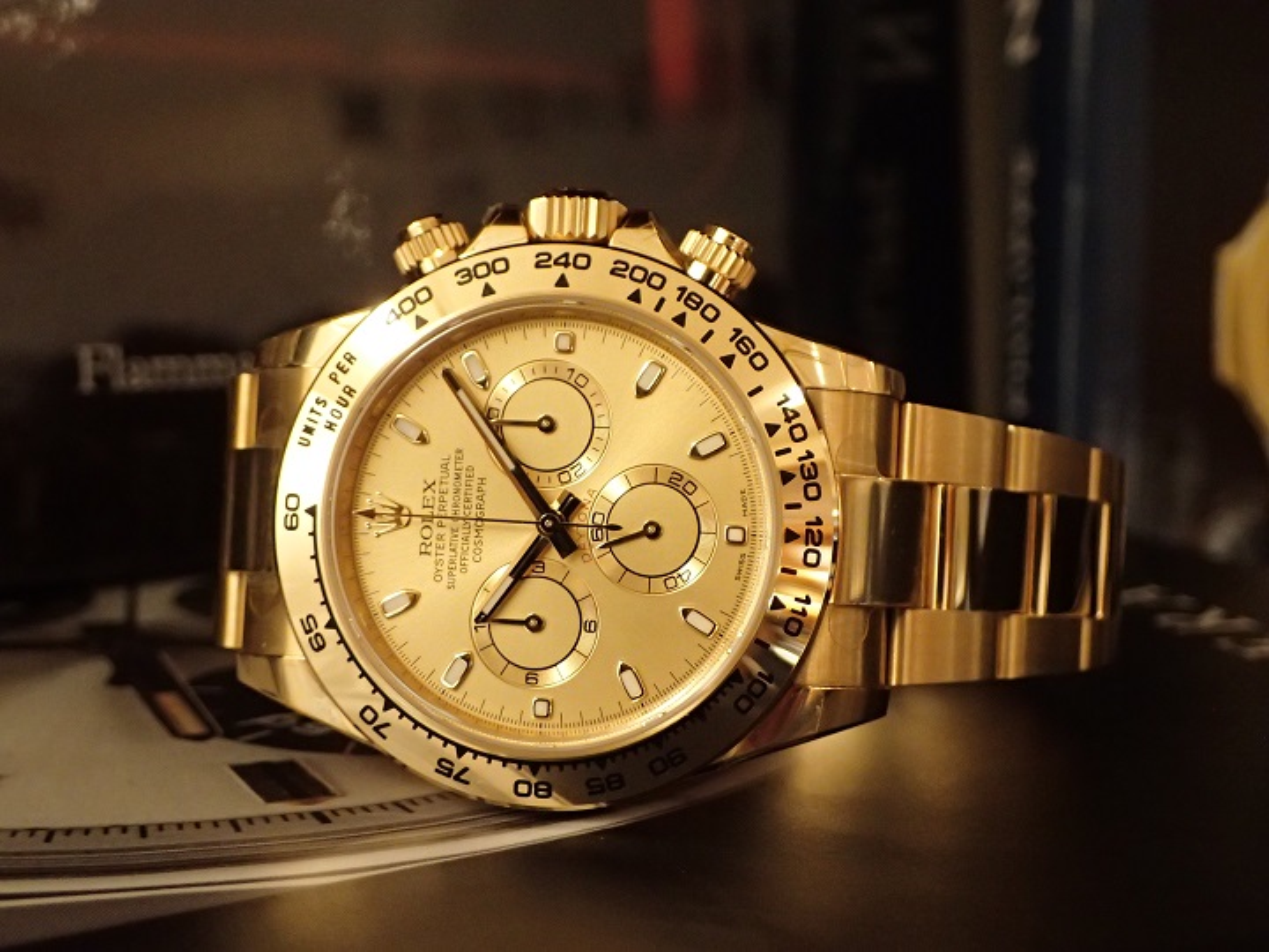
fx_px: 2090
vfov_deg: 25.7
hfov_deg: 33.8
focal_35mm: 57
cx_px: 634
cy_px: 476
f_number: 3.5
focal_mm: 10.29
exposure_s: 1/40
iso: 800
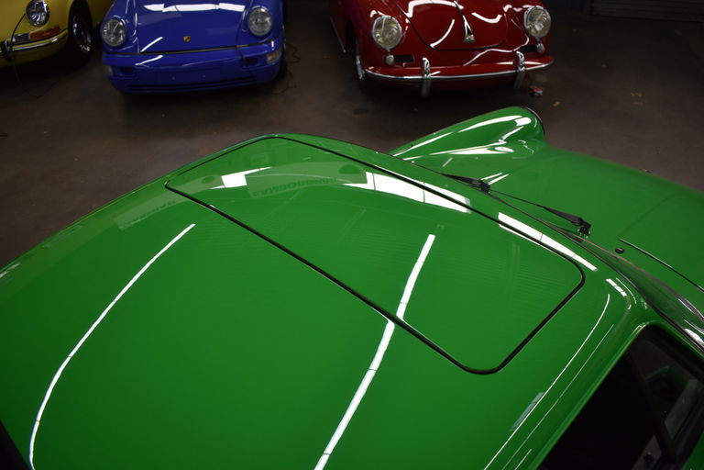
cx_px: 352
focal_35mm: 30
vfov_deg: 43.6
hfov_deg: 61.9
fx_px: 587
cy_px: 235
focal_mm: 20
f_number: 4
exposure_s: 1/250
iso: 400
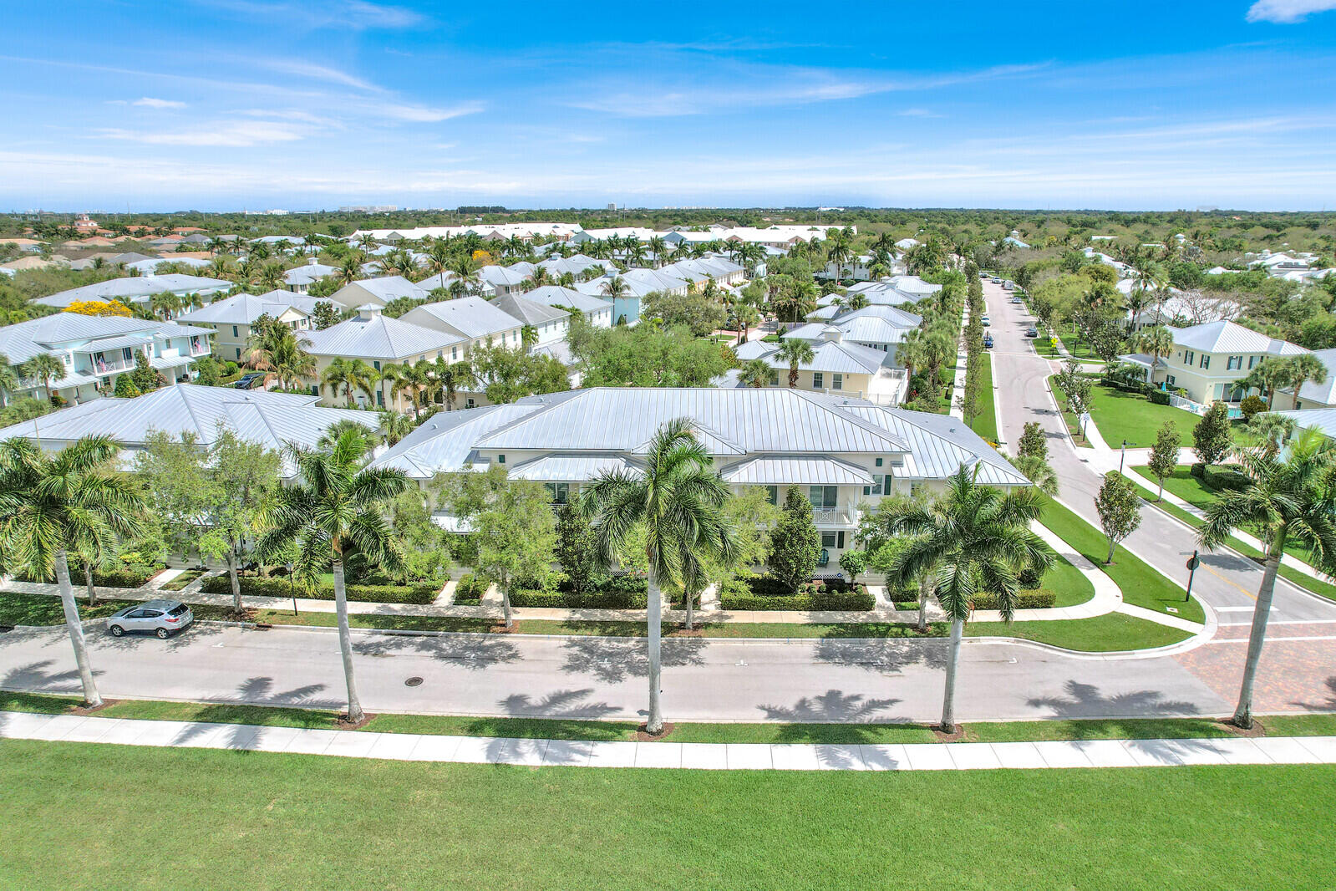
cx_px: 668
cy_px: 446
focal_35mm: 22
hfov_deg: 78.6
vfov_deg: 57.2
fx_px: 816
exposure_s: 1/5000
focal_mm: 8.38
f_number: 2.8
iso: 120
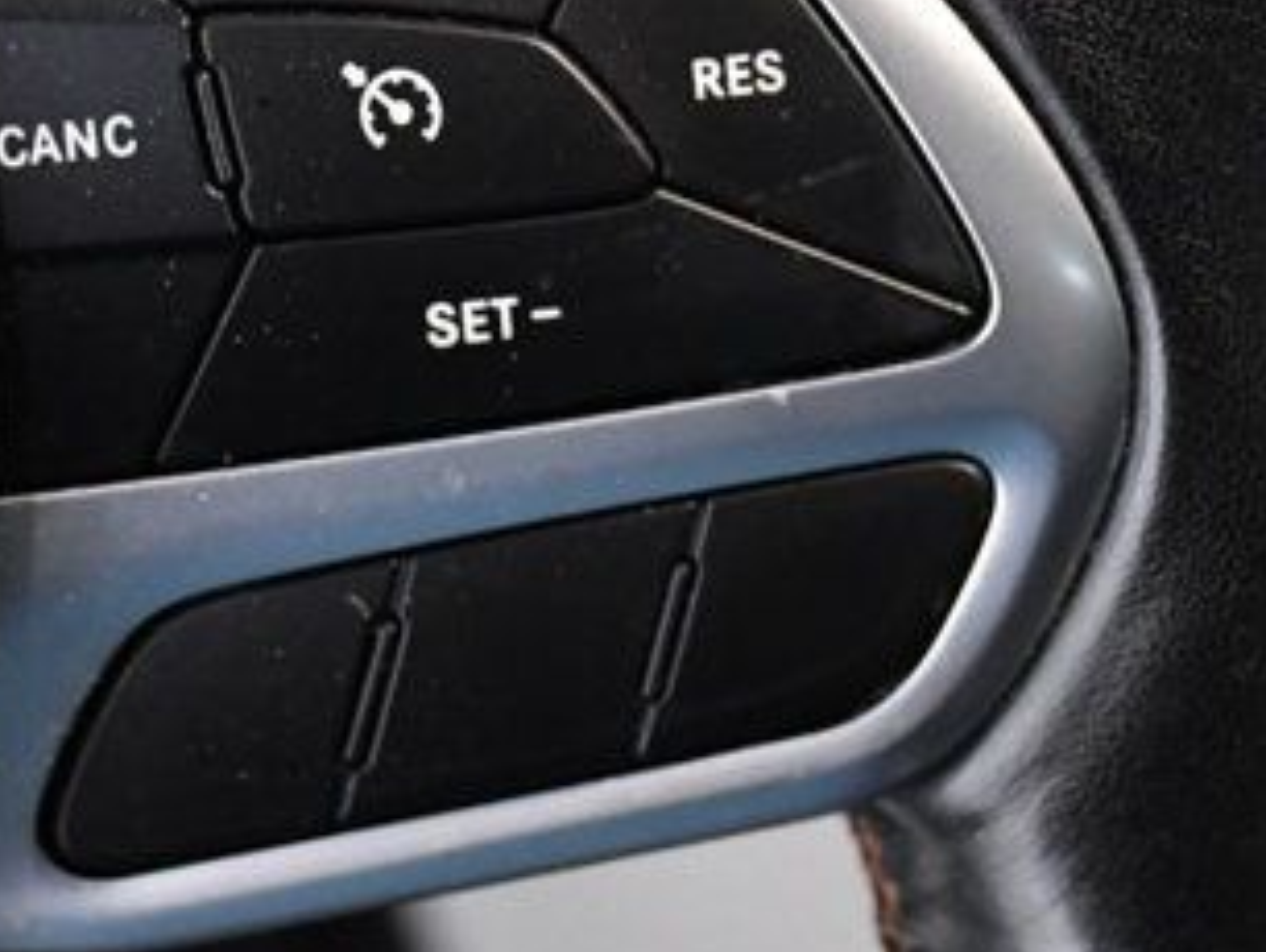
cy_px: 269
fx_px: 6112
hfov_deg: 11.8
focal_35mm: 167
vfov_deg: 8.9
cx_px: 683
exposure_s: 1/80
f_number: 4.2
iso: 2500
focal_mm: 35
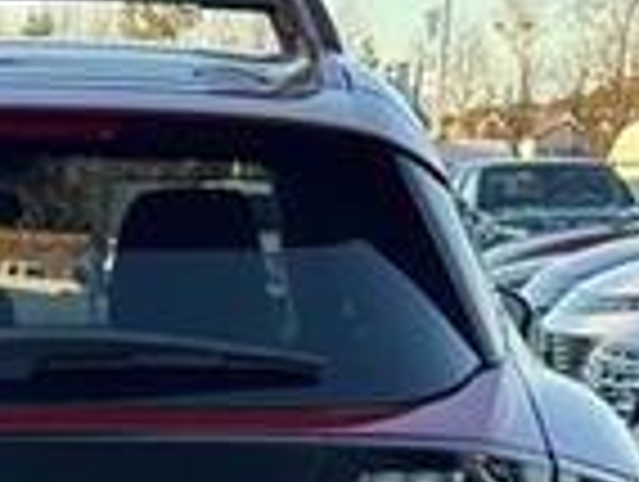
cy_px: 586
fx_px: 3143
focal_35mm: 170
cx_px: -76
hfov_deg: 11.4
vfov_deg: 8.7
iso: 50
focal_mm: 6.76
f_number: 1.78
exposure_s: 1/213
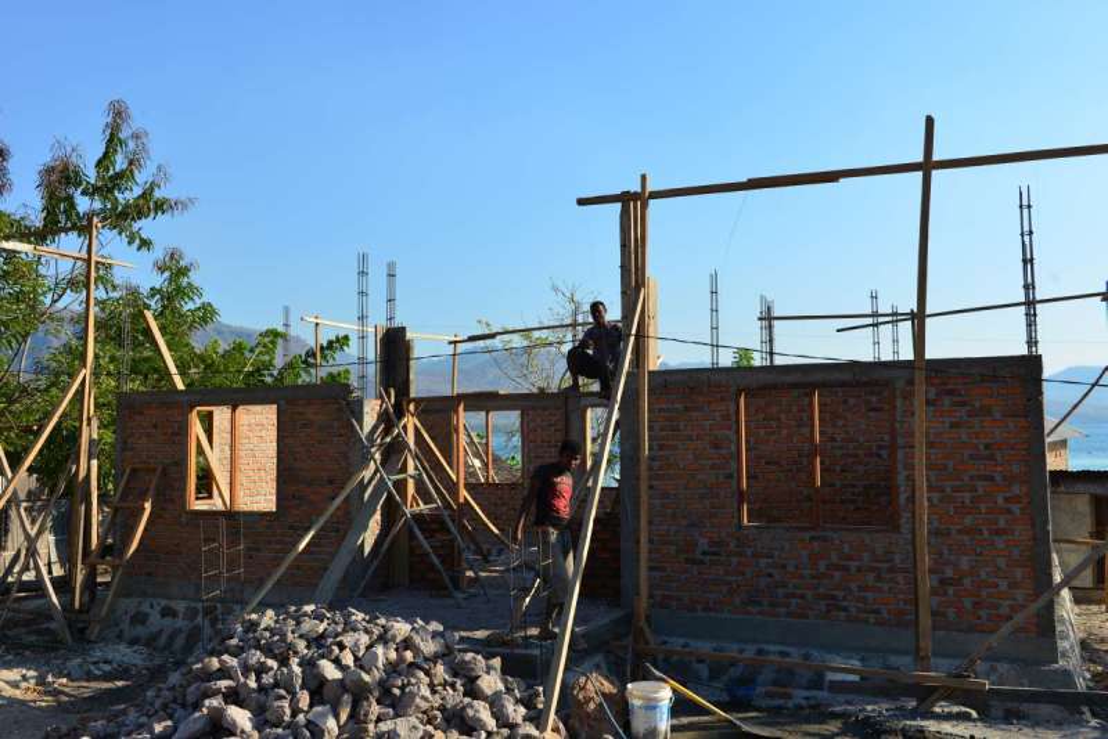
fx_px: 1047
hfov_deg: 55.8
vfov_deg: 38.9
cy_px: 370
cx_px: 554
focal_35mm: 34
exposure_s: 1/400
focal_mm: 34
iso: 250
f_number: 10
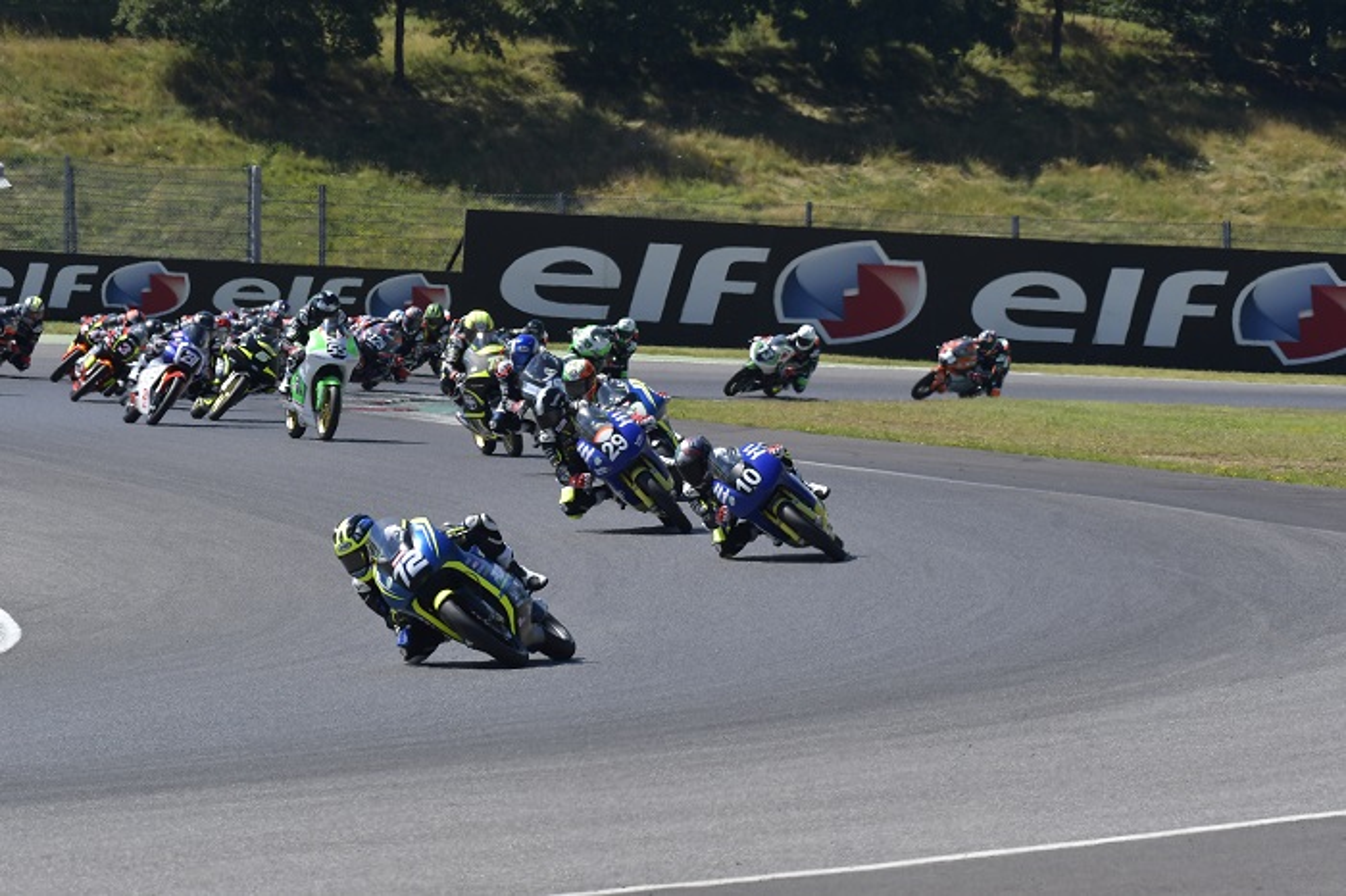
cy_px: 448
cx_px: 673
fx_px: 11211
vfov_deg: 4.6
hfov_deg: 6.9
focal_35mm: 300
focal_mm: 200
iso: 500
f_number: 9
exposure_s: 1/1250
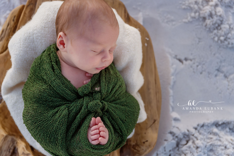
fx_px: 234
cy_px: 78
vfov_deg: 36.9
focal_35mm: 36
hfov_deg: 53.1
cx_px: 117
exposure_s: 1/3200
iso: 250
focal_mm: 36
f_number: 3.2
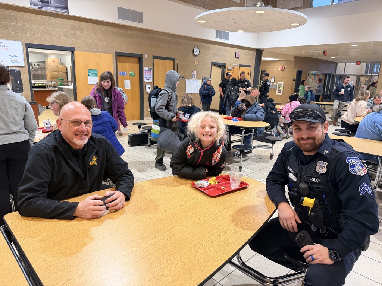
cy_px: 143
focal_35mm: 24
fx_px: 265
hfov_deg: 71.6
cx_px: 191
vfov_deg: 56.8
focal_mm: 6.76
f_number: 1.78
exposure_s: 1/60
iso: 125
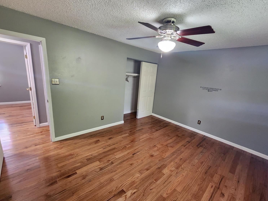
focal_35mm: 14
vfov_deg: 85.6
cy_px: 105
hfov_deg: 102.0
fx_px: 108
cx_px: 139
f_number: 2.2
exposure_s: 1/30
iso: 500
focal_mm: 2.2
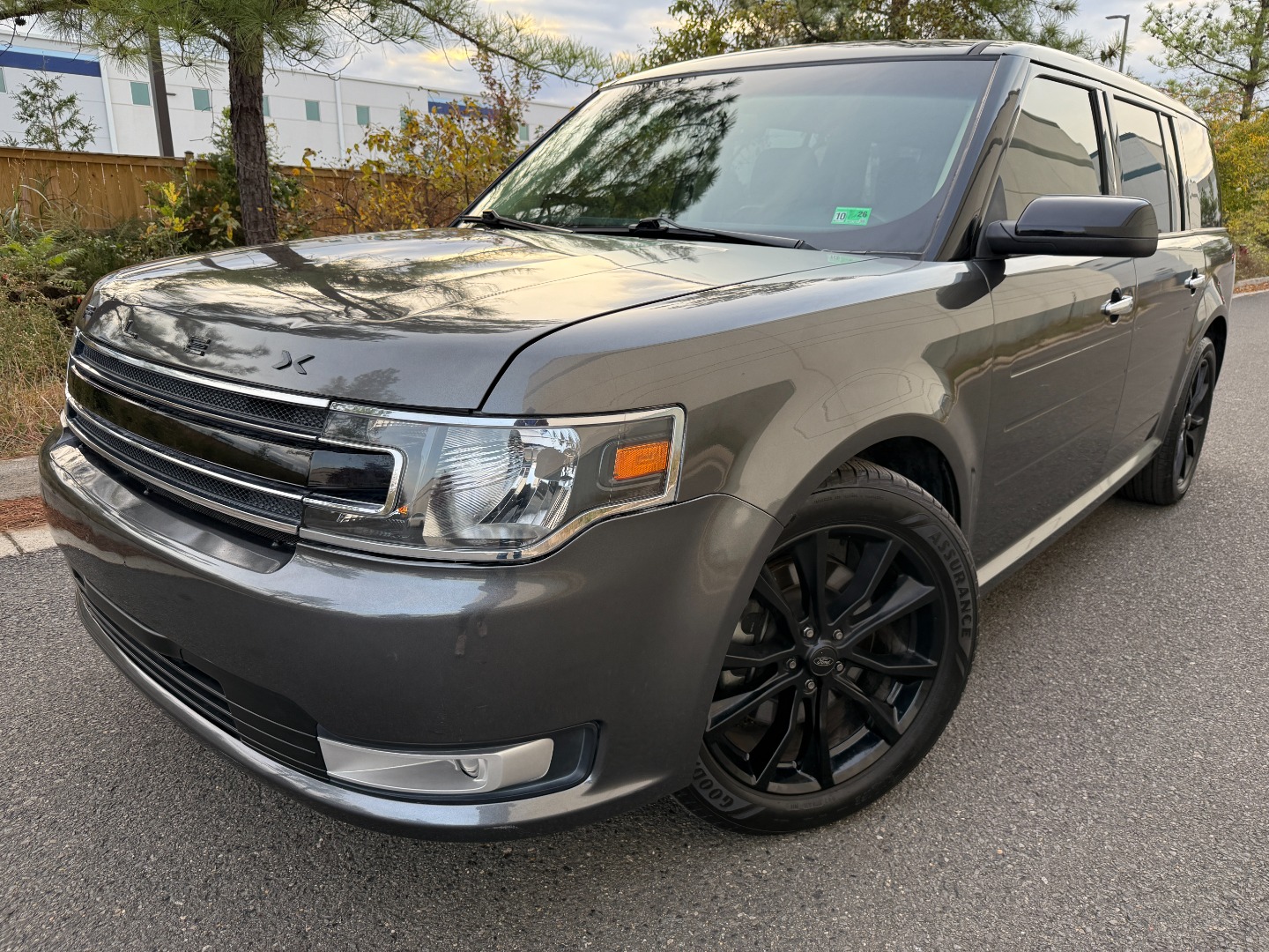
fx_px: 880
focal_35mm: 24
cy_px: 476
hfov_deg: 71.6
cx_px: 634
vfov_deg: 56.8
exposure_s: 1/312
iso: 100
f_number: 1.78
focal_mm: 6.76
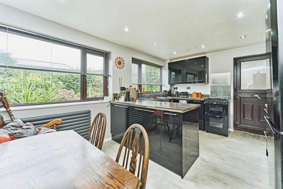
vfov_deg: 81.2
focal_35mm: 14
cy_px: 94
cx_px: 142
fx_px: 110
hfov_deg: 104.2
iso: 400
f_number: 8
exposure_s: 1/60
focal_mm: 14
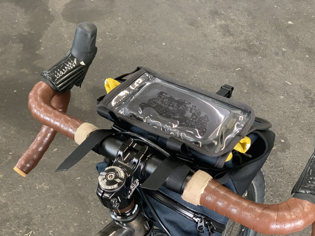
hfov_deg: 36.2
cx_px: 160
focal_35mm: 53
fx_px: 482
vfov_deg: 27.5
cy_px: 120
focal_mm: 6
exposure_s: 1/40
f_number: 2.4
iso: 400
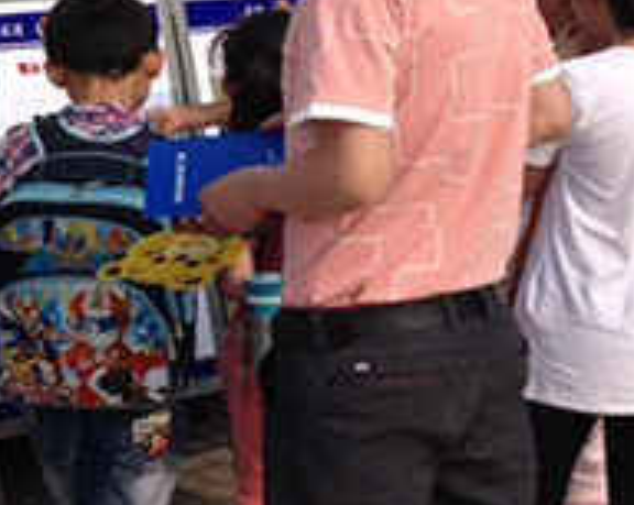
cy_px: 152
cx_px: -50
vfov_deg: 14.3
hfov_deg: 17.4
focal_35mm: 107
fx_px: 2005
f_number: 2.4
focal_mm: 4.28
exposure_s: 1/1783
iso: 50
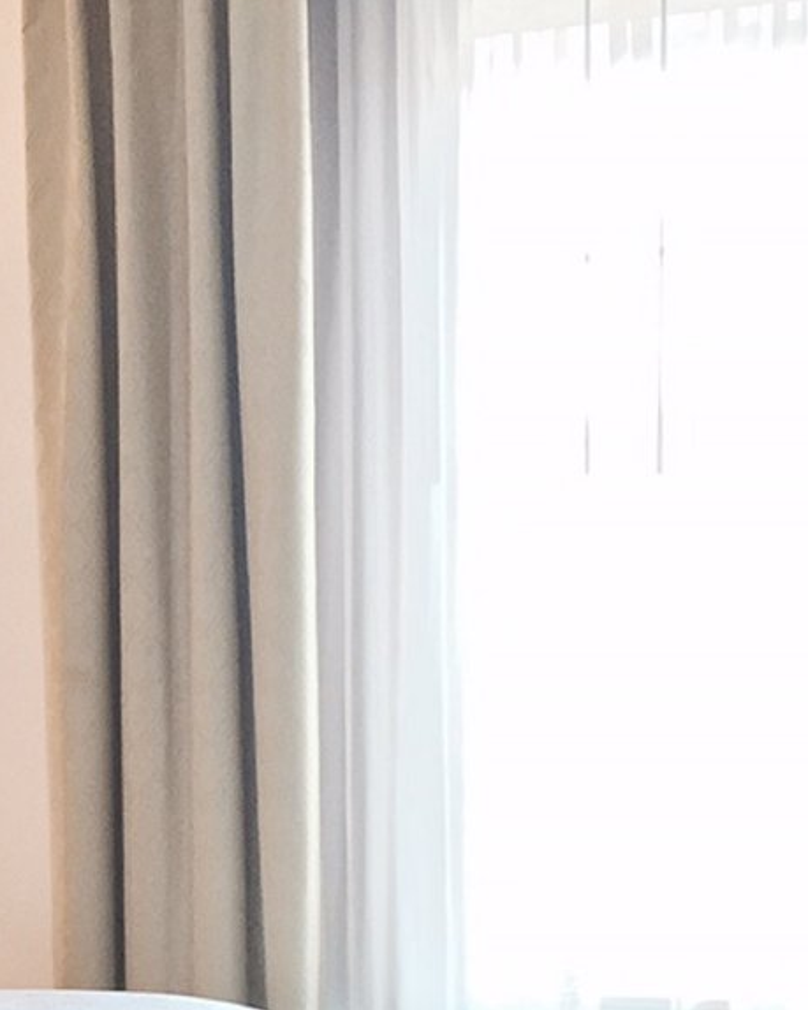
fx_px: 3020
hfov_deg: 15.1
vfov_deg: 18.4
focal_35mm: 101
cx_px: 95
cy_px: 1040
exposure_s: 1/30
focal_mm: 4.15
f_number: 2.2
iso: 250
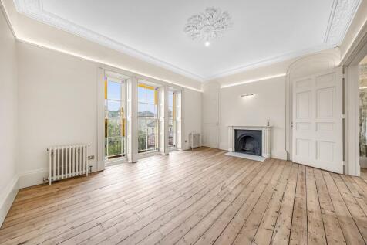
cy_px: 122
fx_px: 122
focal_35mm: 12
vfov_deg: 90.0
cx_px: 184
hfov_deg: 112.6
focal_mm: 12
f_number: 8
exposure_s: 1/10
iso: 100
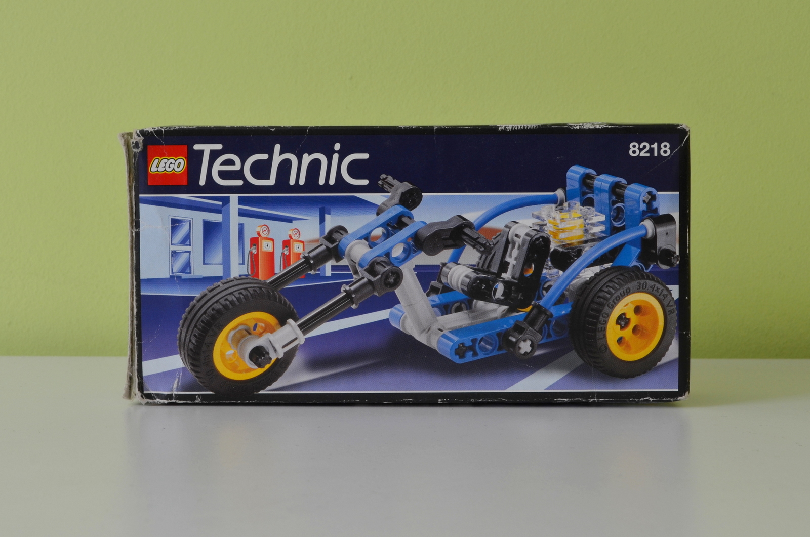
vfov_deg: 29.8
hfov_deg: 43.7
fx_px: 1011
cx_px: 405
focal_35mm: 45
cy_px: 268
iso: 125
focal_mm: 30
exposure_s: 1
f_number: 10
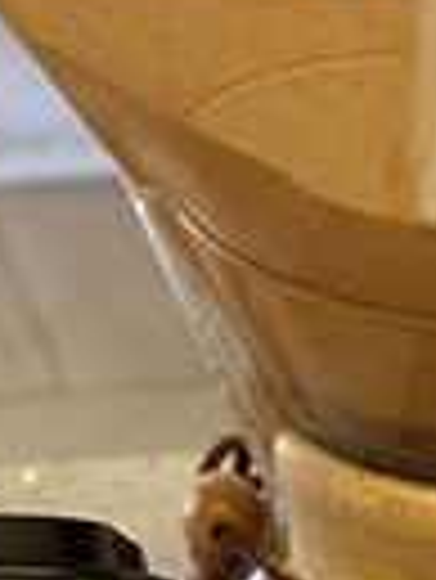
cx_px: -61
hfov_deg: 8.8
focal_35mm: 167
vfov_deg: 11.7
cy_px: -49
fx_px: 2800
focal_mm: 6.86
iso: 400
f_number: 1.78
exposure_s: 1/60
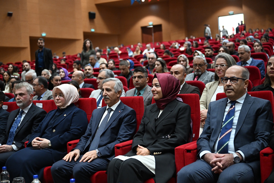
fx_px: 381
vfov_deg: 27.0
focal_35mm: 50
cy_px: 92
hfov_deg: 39.6
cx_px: 137
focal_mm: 50
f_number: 2.8
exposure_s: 1/200
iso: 4000
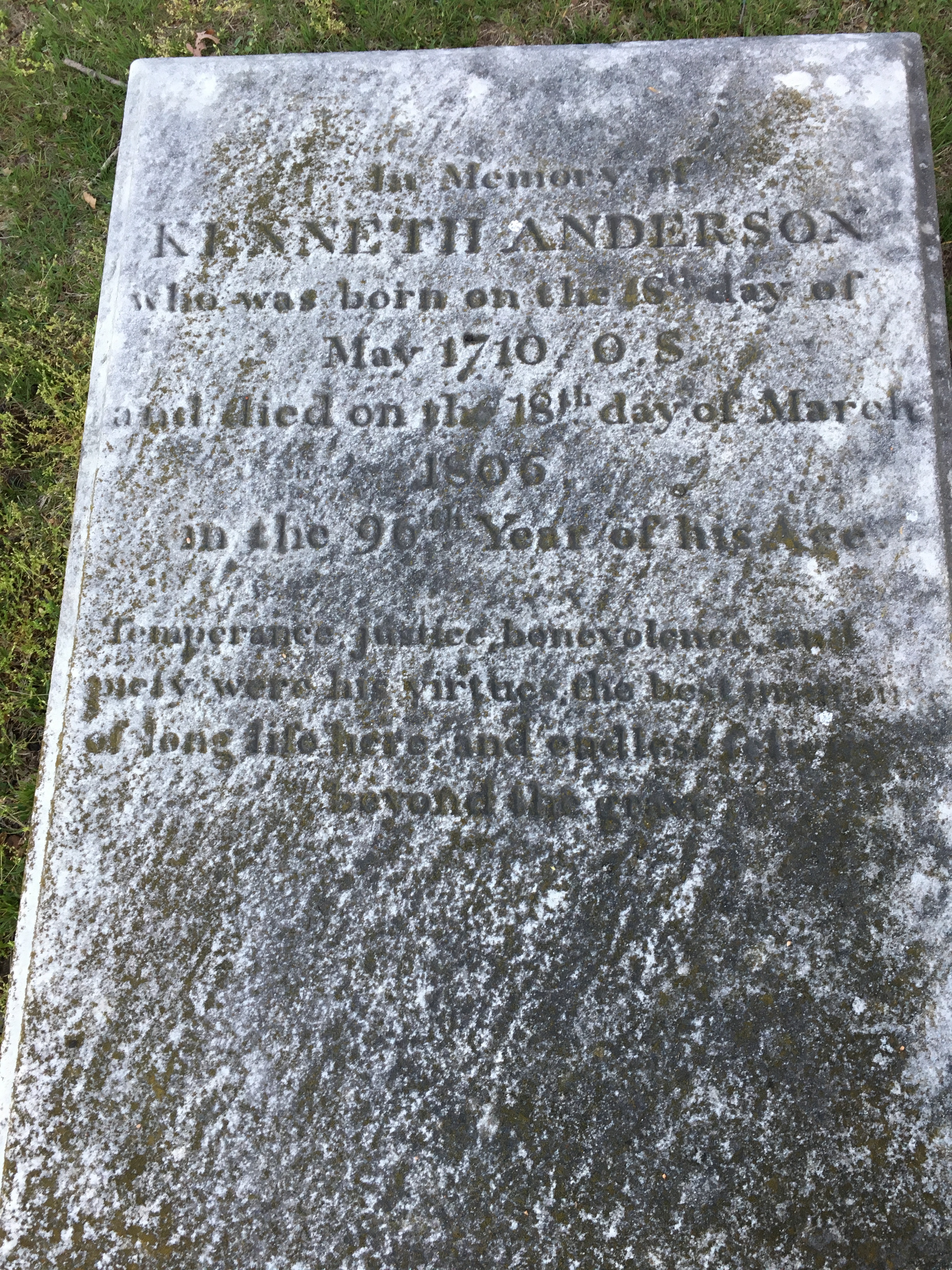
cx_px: 476
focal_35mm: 29
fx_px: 1063
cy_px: 635
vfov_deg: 61.7
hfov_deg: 48.2
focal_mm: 4.15
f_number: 2.2
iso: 25
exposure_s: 1/40
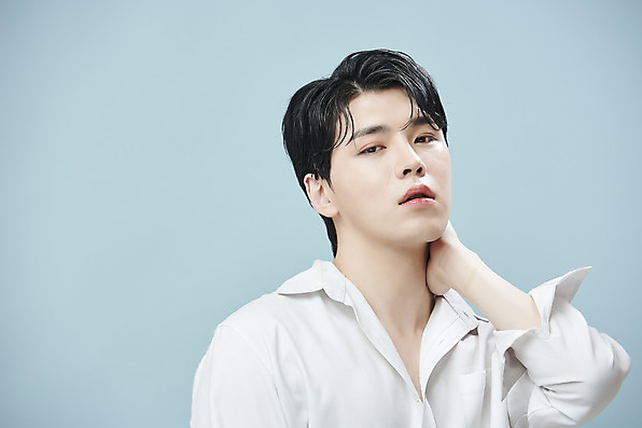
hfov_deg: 11.7
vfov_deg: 7.8
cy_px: 213
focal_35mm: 176
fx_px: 3138
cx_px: 322
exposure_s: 1/125
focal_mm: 175
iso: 50
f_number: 5.6
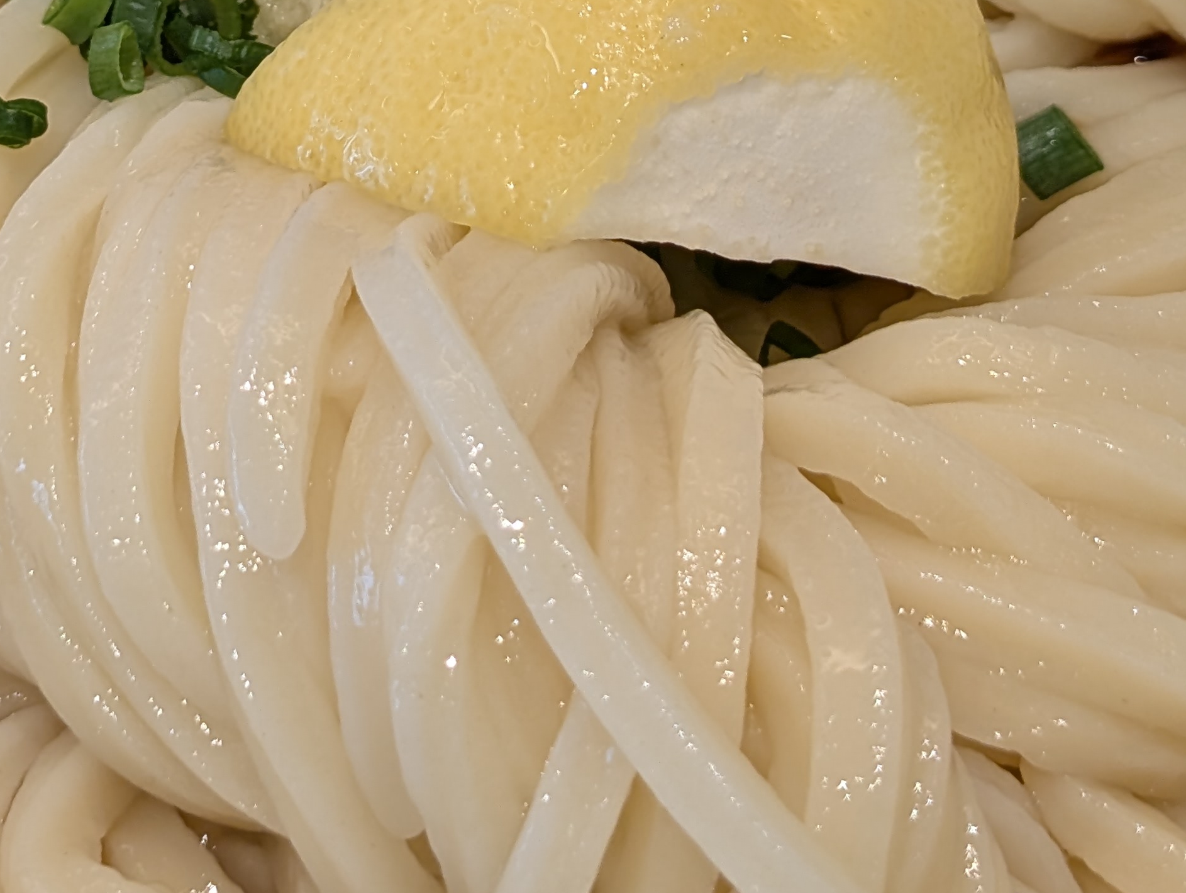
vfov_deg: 13.7
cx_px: 253
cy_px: -69
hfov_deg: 18.4
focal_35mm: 106
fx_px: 3637
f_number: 1.68
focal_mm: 6.9
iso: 53
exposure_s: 1/46.3
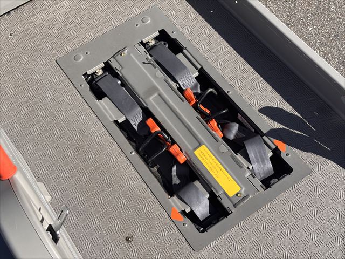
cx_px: 172
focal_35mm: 52
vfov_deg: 28.0
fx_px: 518
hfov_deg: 36.8
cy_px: 130
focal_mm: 5.96
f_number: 1.6
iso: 40
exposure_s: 1/1812
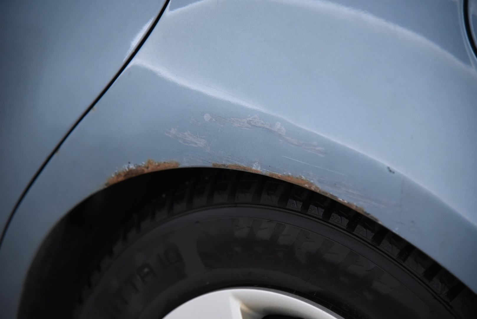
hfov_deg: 19.4
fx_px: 1392
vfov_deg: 13.1
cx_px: 238
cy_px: 160
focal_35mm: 105
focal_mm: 105
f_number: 4
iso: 4000
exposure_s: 1/60
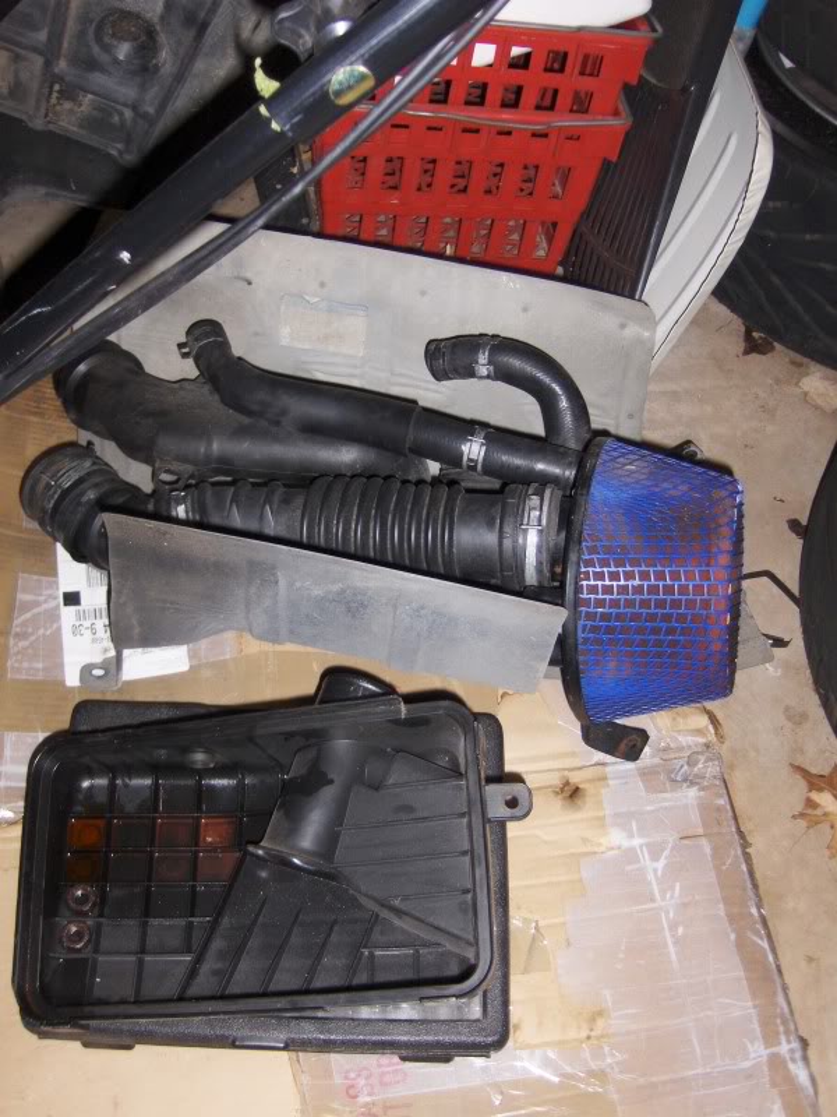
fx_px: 1128
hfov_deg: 40.7
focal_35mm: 35
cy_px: 558
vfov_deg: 52.6
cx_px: 418
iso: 100
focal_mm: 7.5
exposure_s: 1/60
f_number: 2.8
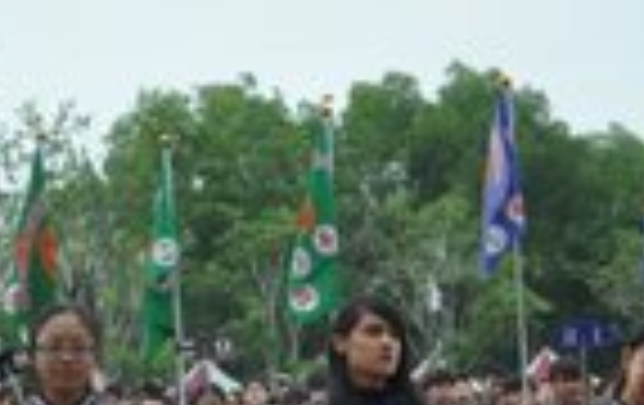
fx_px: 2022
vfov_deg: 11.4
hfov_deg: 17.7
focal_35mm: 115
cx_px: 27
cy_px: 178
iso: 400
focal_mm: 18
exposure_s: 1/1000
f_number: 4
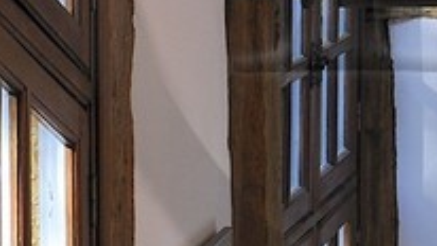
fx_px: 2260
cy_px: -187
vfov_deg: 6.1
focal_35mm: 195
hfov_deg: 10.6
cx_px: 685
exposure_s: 1/80
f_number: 6.3
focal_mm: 24
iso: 400
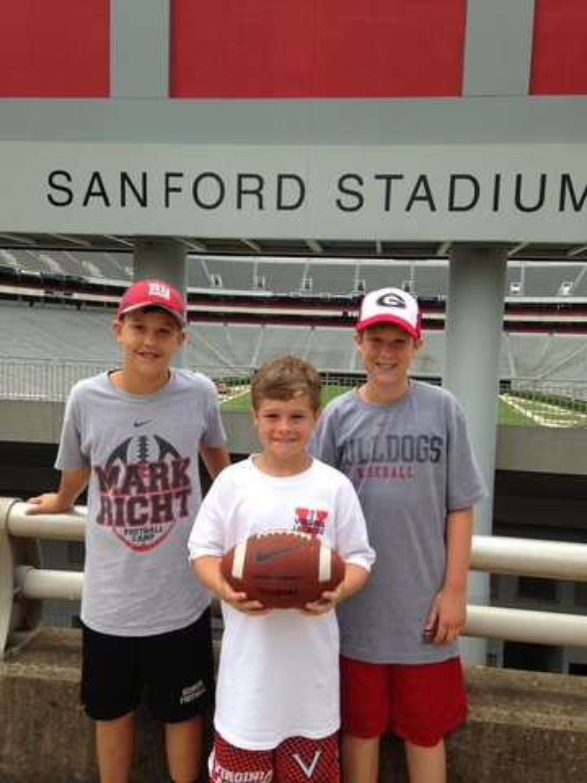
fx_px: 746
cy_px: 392
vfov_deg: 55.4
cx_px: 294
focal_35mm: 33
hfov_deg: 42.9
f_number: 2.4
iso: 50
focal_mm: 4.13
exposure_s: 1/239
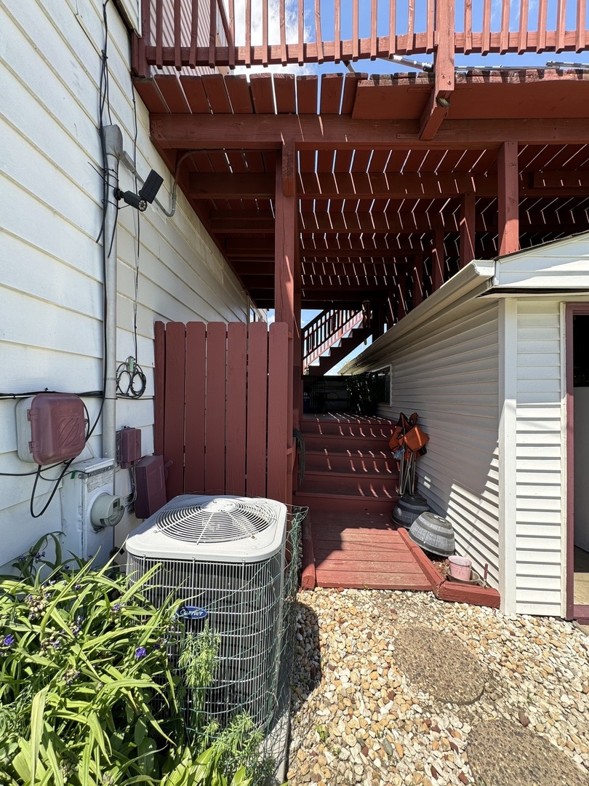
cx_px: 294
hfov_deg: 85.7
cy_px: 393
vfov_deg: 102.1
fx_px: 318
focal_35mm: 14
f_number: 2.2
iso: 40
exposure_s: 1/307
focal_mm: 2.22
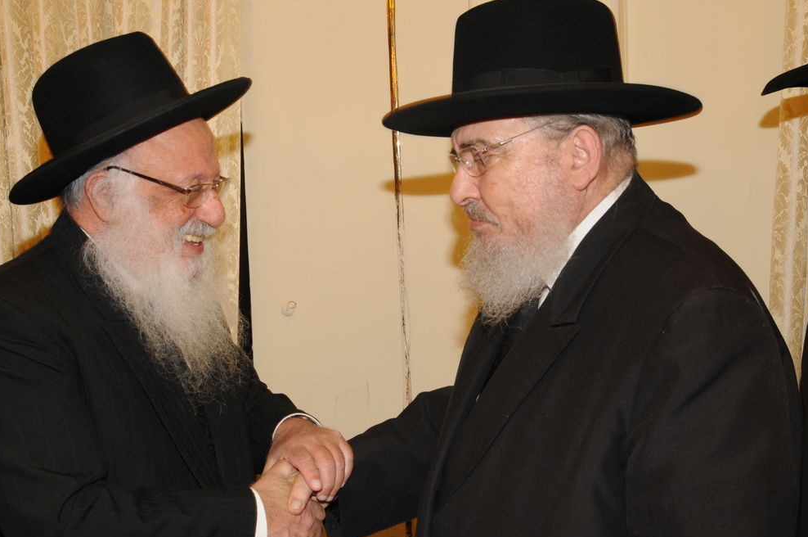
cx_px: 303
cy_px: 301
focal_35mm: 51
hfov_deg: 38.7
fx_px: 1143
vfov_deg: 26.4
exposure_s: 1/60
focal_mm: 24
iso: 400
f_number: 5.6
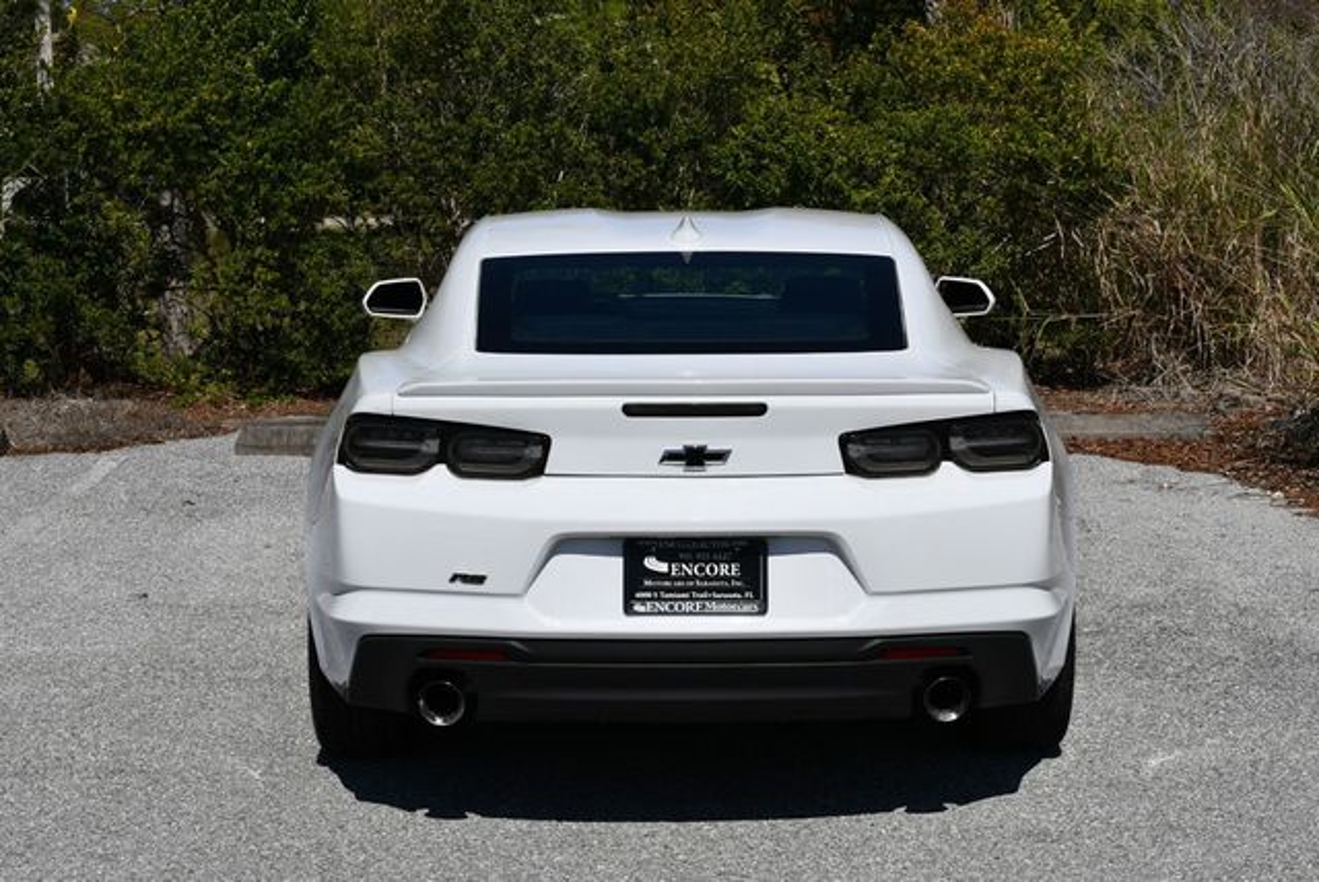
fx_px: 2567
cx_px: 660
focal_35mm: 70
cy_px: 441
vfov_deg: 19.5
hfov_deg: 28.8
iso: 100
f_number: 10
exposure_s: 1/400
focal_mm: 35
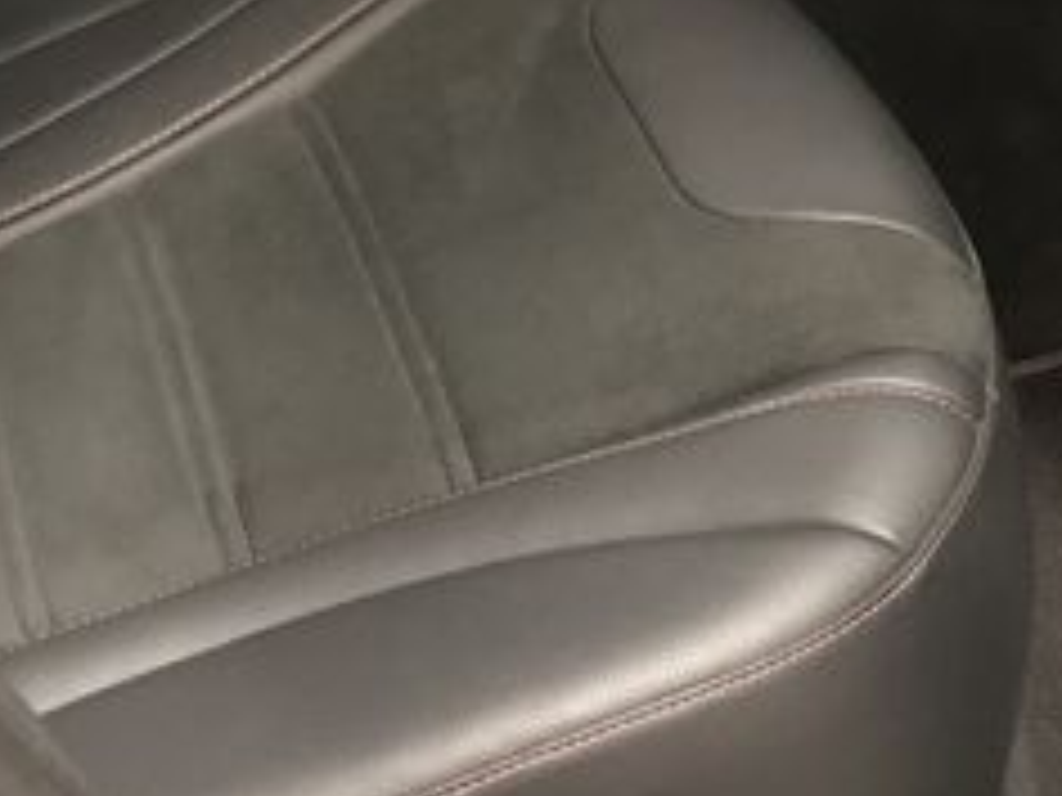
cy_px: -135
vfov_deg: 15.1
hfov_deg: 20.6
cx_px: 590
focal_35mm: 95
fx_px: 2915
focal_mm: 3.99
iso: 125
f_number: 1.8
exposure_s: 1/4
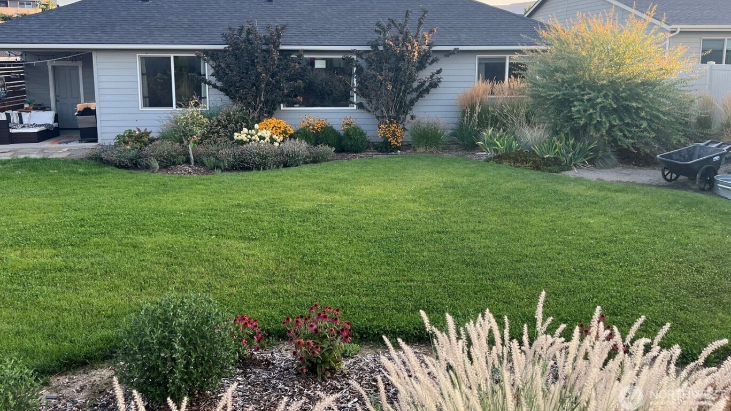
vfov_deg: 39.7
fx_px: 562
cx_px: 365
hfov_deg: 66.1
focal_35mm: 29
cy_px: 136
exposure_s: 1/307
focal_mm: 5.7
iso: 50
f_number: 1.5
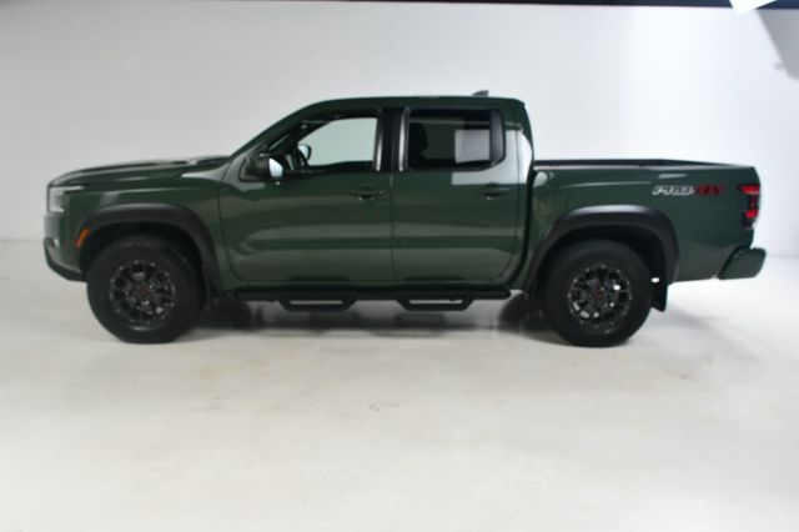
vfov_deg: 43.6
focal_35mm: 30
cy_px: 266
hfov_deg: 62.0
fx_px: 665
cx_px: 400
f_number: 11
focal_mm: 20
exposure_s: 1/160
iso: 100
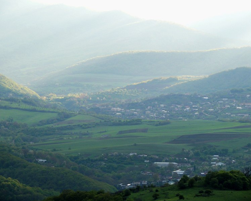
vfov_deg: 5.4
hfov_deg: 6.7
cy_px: 100
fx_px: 2138
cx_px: 123
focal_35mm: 288
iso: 140
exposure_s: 1/200
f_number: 4.7
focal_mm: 49
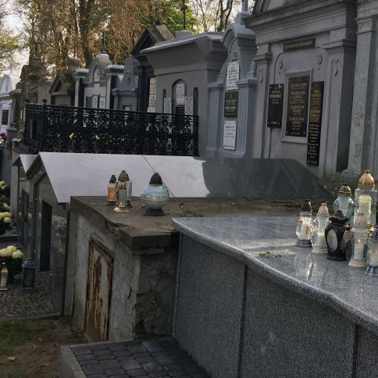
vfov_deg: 32.2
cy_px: 164
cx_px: 287
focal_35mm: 53
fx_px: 655
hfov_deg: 31.6
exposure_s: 1/478
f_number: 2.2
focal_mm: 4.15
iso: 25
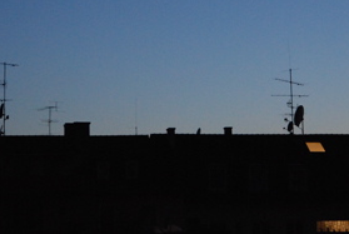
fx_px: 1253
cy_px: 27
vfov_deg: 10.6
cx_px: 193
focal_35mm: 129
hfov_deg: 15.9
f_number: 2.8
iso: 1600
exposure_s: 1/40
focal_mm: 40
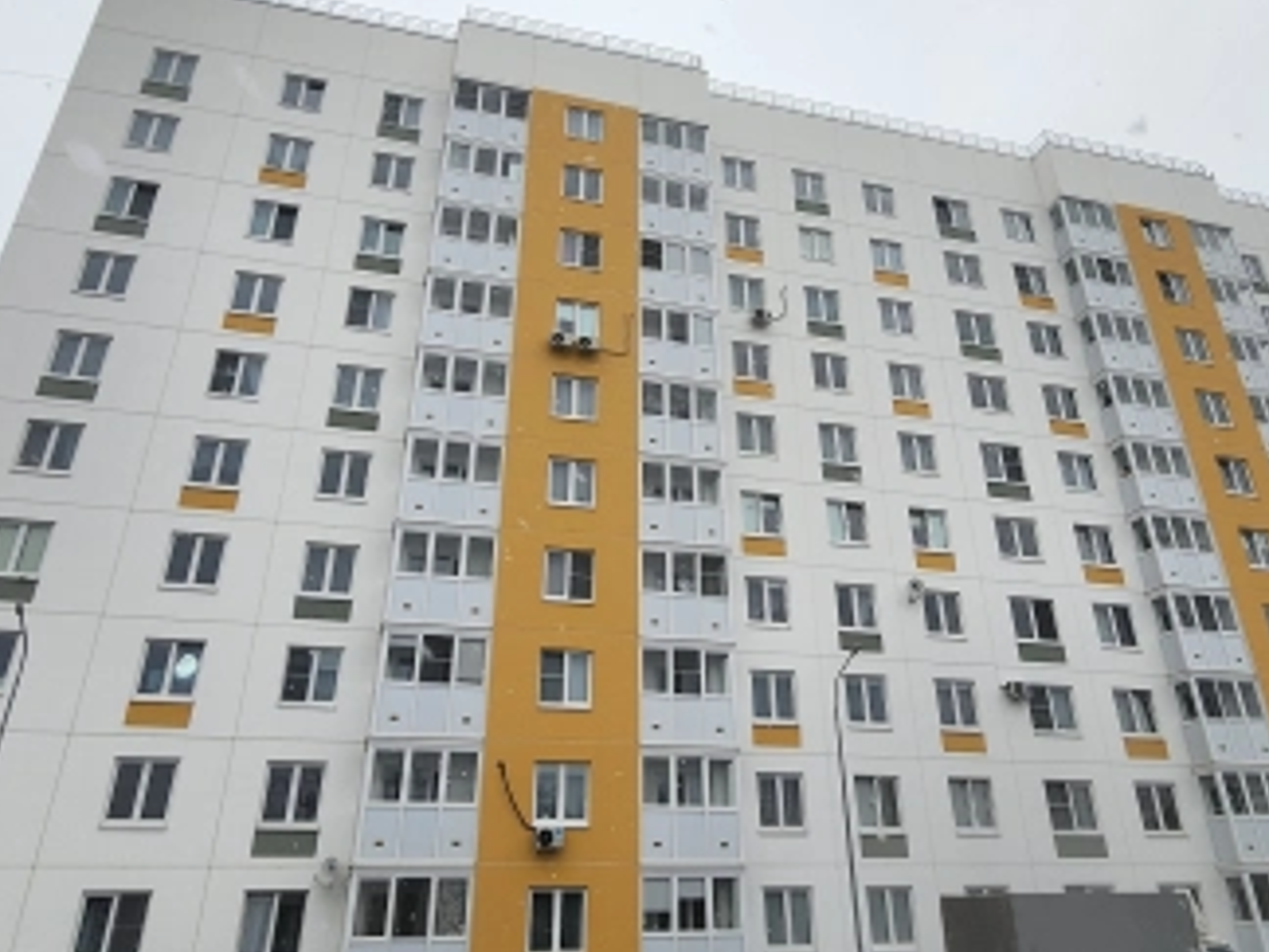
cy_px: 345
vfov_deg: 54.1
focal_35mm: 25
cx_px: 674
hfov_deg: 69.3
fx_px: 916
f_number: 2.2
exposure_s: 1/385
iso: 50
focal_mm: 2.2
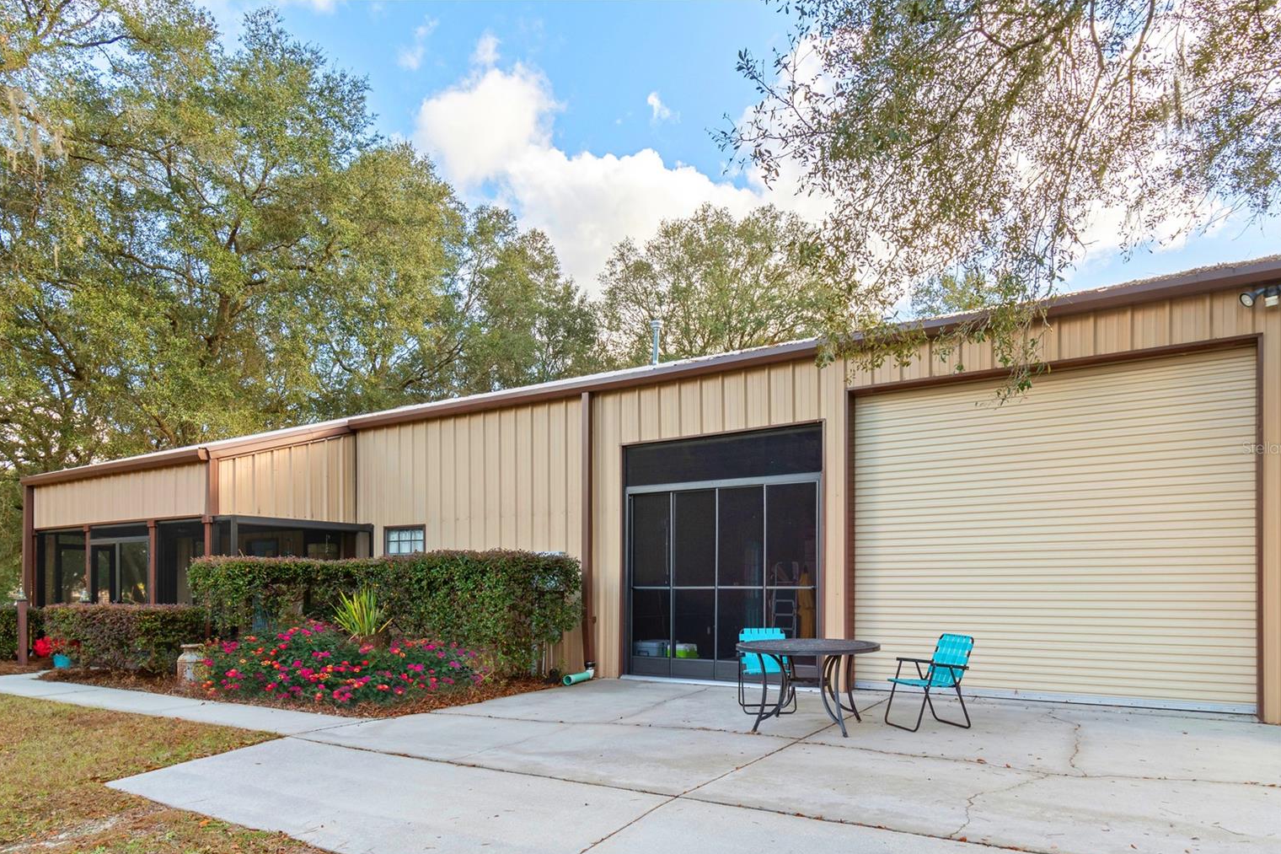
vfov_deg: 61.9
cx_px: 643
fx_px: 712
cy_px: 448
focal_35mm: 20
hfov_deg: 84.0
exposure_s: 1/10
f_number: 9
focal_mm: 13
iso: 200
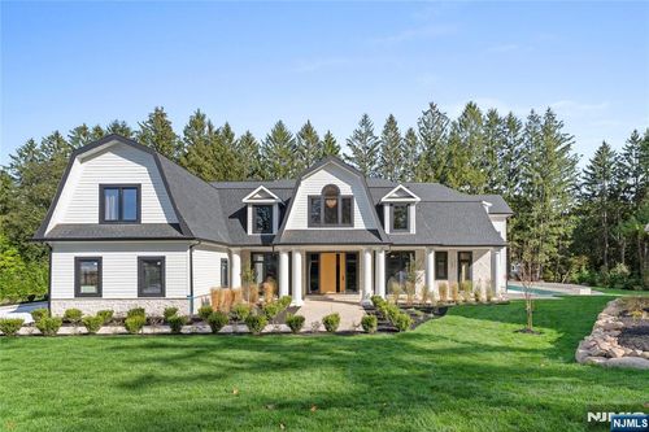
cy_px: 216
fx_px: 290
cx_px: 324
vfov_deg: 73.4
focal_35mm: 16
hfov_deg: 96.4
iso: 200
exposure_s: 1/50
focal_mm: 16.1
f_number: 8
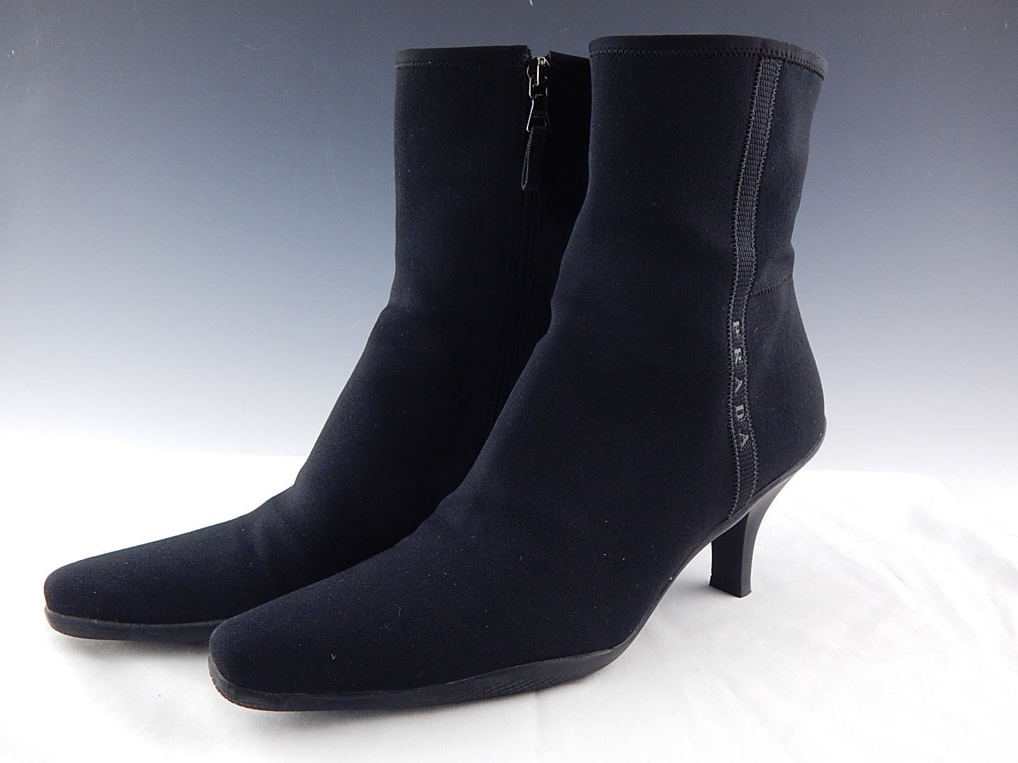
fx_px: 1000
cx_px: 509
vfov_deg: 41.8
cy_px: 382
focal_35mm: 34
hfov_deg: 54.0
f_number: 3.3
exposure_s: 1/30
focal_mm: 6.1
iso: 280
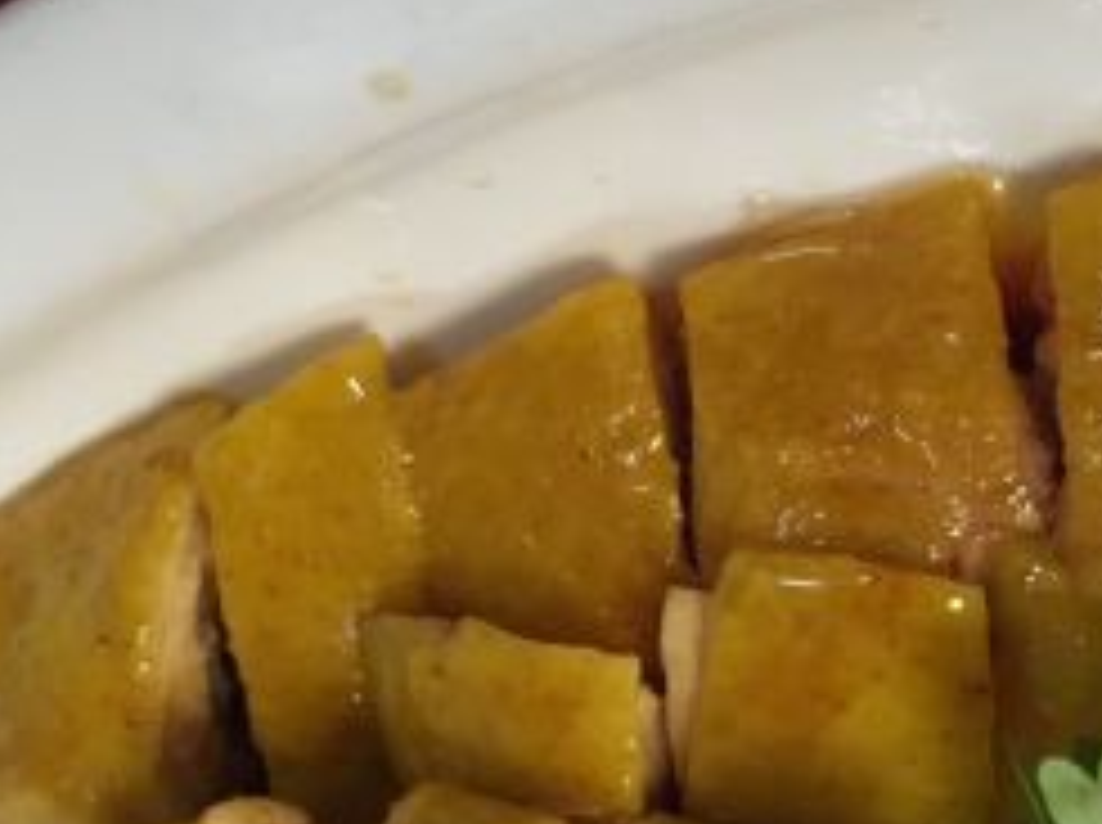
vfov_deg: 17.7
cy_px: 435
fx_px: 2638
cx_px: 981
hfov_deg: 23.0
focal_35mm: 83
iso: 64
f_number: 2.2
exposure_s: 1/30
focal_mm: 4.15
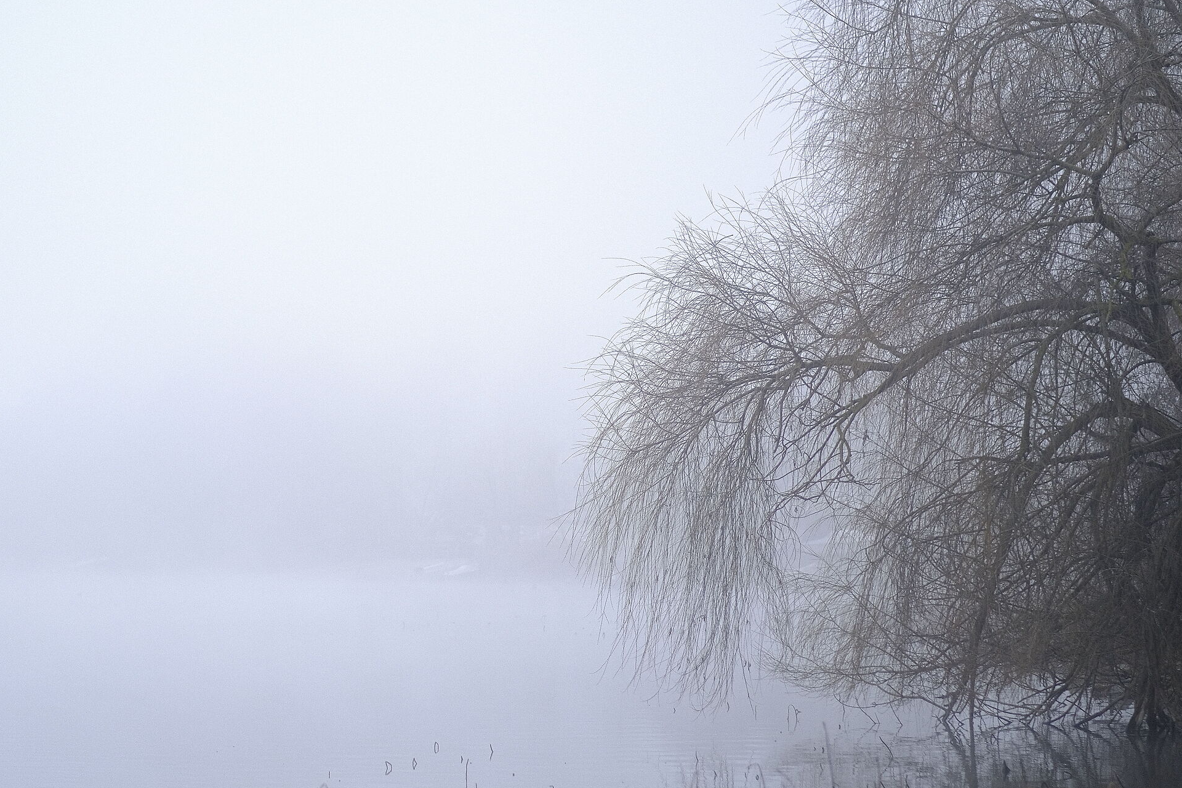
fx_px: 3447
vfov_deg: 13.0
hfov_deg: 19.4
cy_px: 403
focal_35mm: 105
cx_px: 459
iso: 160
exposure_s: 1/500
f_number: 1.2
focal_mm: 56
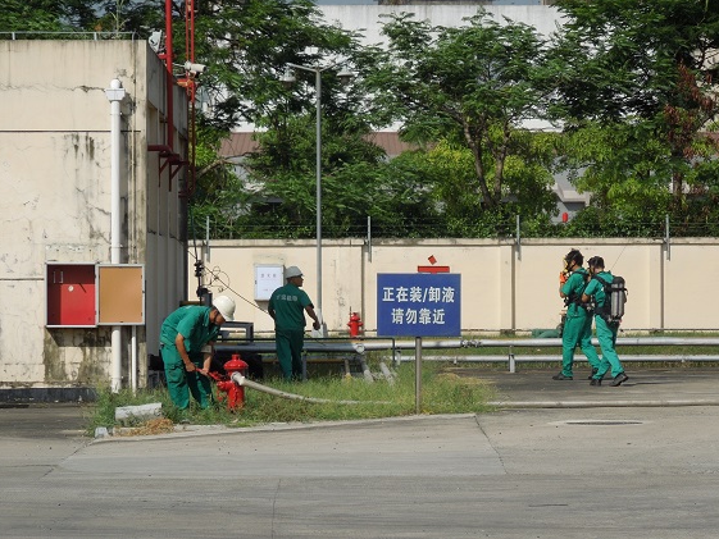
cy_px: 252
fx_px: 4758
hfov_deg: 8.6
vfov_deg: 6.5
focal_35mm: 229
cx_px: 376
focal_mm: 38.6
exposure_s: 1/1000
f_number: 5.1
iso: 100
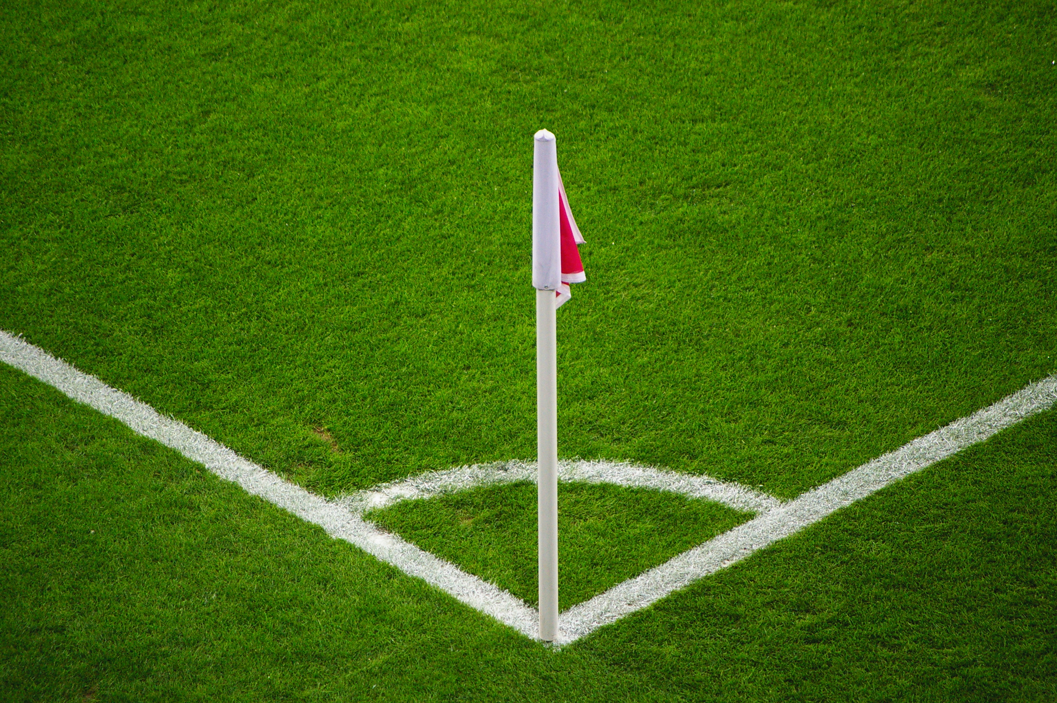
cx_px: 528
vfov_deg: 4.6
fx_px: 8800
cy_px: 352
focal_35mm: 300
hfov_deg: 6.9
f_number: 5.6
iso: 1600
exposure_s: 1/90
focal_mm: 200
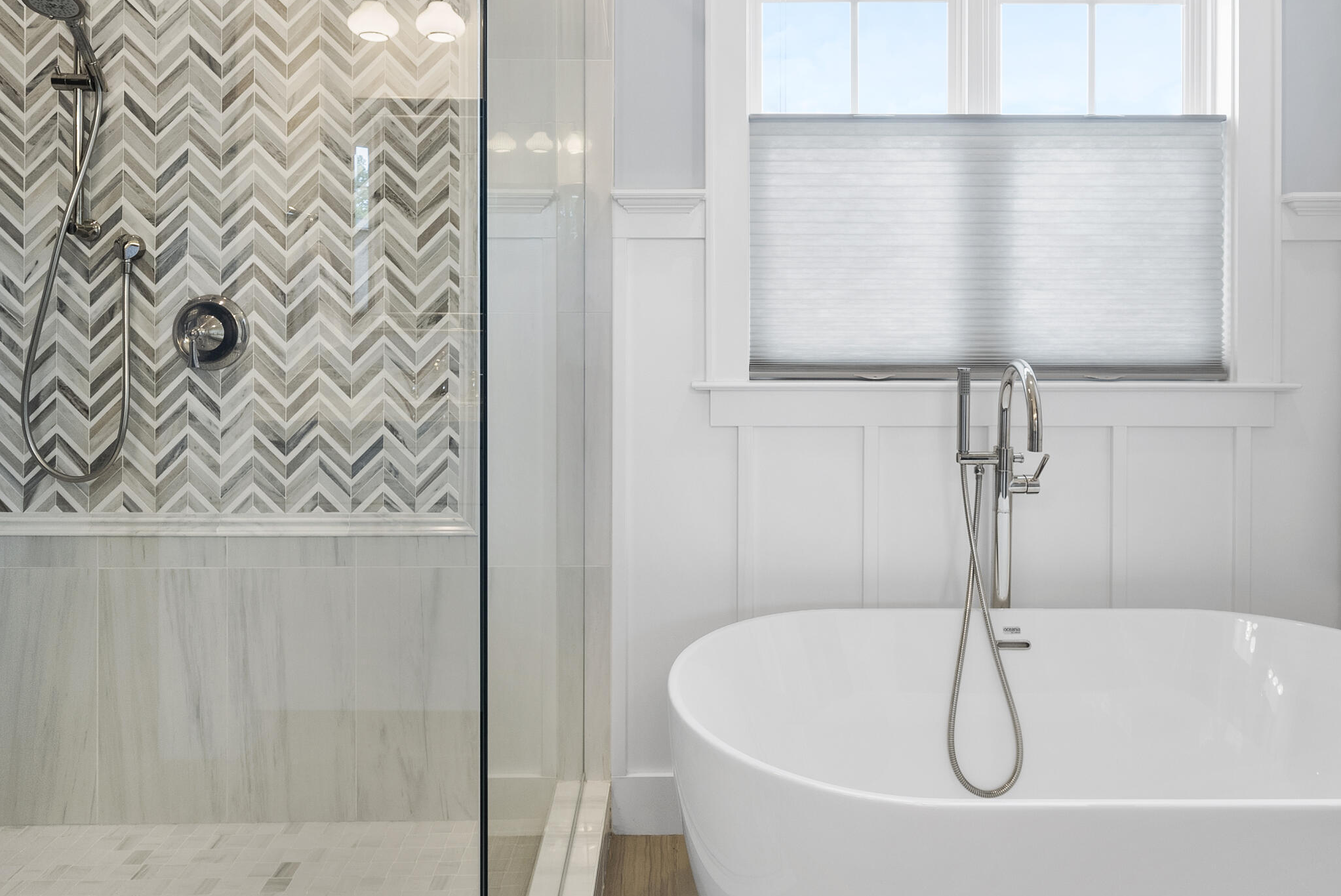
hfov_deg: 78.5
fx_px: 820
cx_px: 700
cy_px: 277
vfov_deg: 55.7
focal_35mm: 22
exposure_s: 1/15
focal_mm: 15
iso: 800
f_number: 7.1
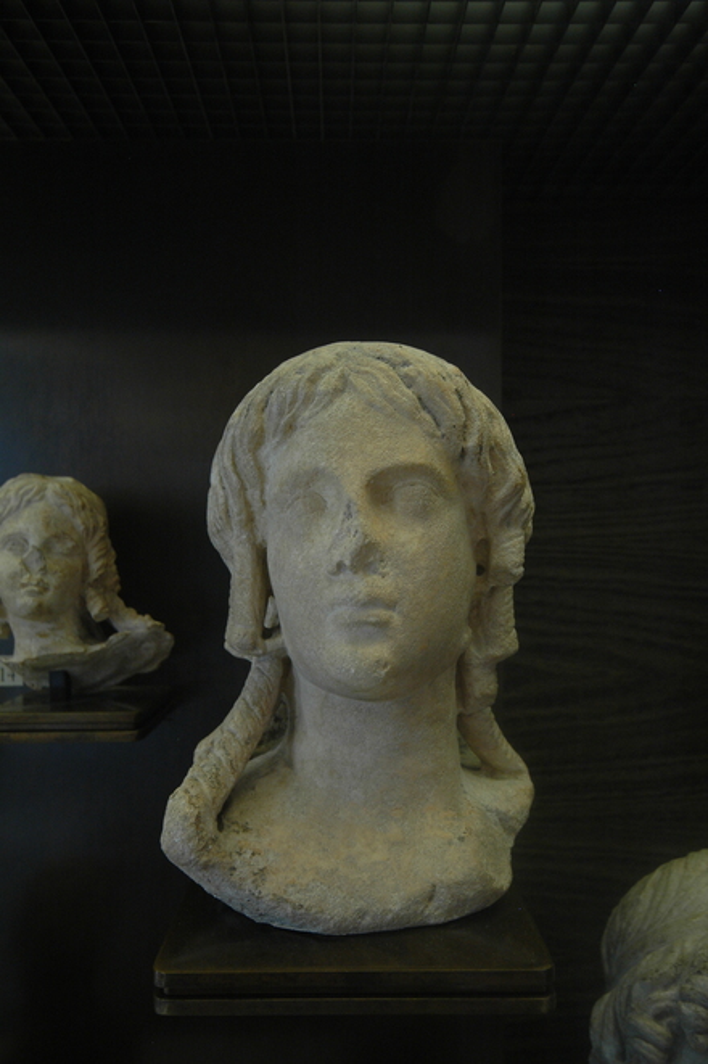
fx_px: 886
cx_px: 354
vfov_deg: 62.0
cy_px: 532
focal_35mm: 30
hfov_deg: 43.6
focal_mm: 20
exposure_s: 1/5
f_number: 5.6
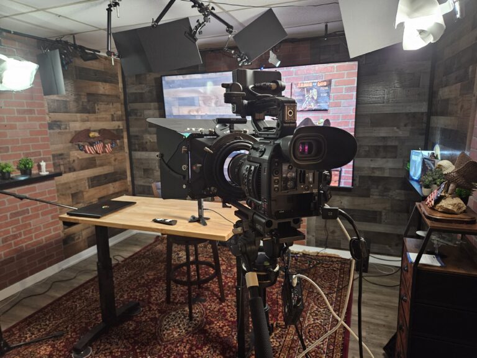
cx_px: 238
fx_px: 317
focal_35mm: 23
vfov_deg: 58.9
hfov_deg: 73.9
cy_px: 179
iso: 640
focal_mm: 5.4
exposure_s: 1/24
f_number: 1.8
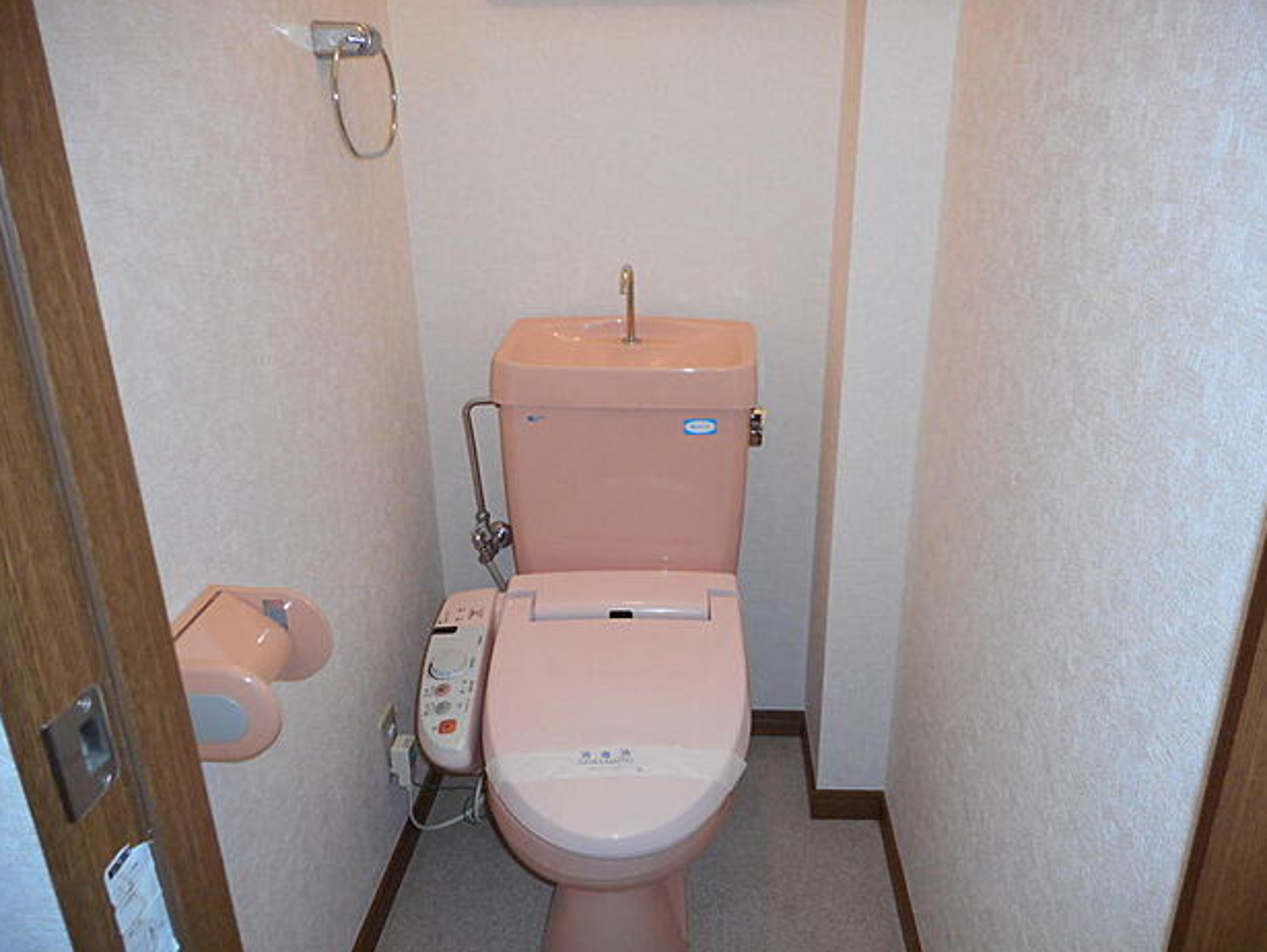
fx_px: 952
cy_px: 484
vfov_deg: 53.1
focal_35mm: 26
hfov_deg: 67.3
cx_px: 651
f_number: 3.7
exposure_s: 1/25
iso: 200
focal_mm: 4.5
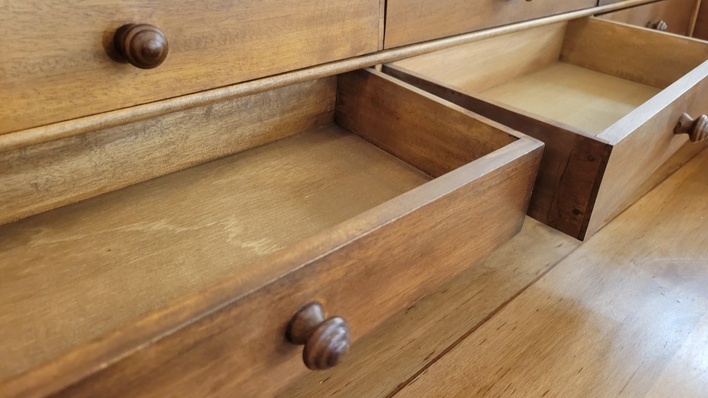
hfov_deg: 66.1
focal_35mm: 29
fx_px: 544
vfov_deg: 40.0
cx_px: 354
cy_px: 162
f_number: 1.8
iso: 640
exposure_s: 1/33.3
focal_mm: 5.4
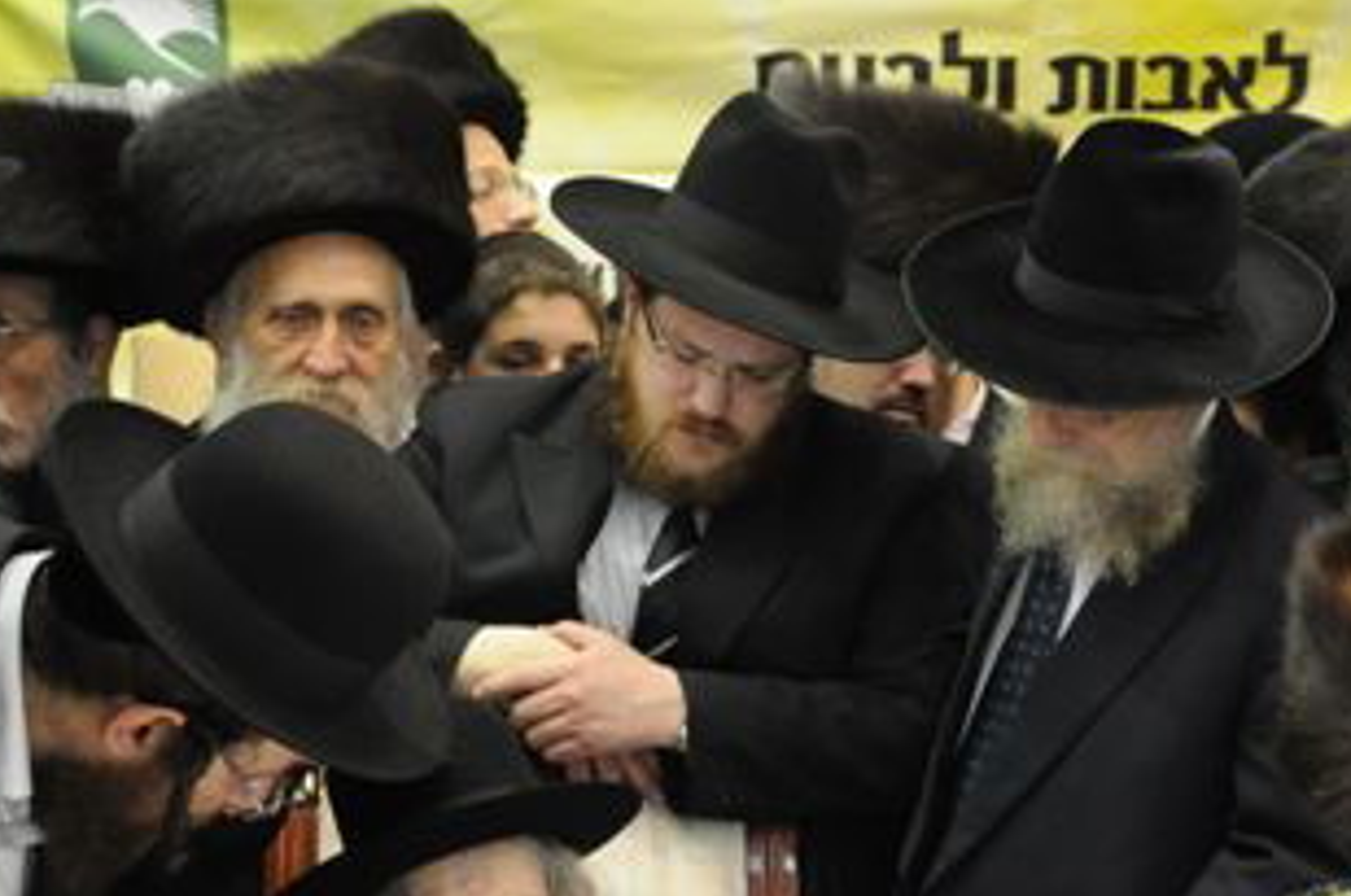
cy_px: 815
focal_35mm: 87
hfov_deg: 23.2
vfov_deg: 15.5
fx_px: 3260
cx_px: 1027
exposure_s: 1/60
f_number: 2.8
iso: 1250
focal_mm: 28
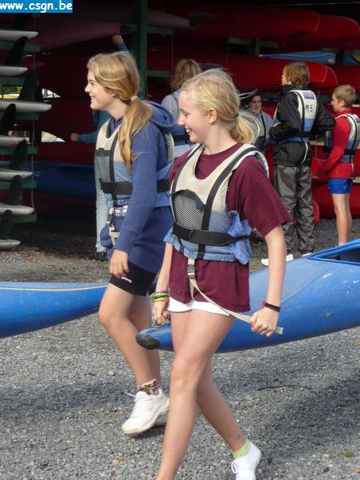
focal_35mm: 121
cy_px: 251
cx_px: 185
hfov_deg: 12.2
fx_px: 1678
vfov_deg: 16.3
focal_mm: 14.2
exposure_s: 1/200
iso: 100
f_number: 4.7
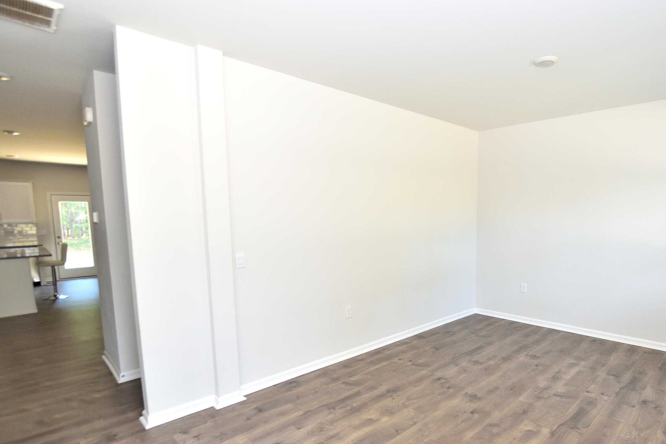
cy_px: 262
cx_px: 402
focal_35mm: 19
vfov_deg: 64.1
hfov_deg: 85.7
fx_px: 351
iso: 1000
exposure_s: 1/60
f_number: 3.5
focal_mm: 10
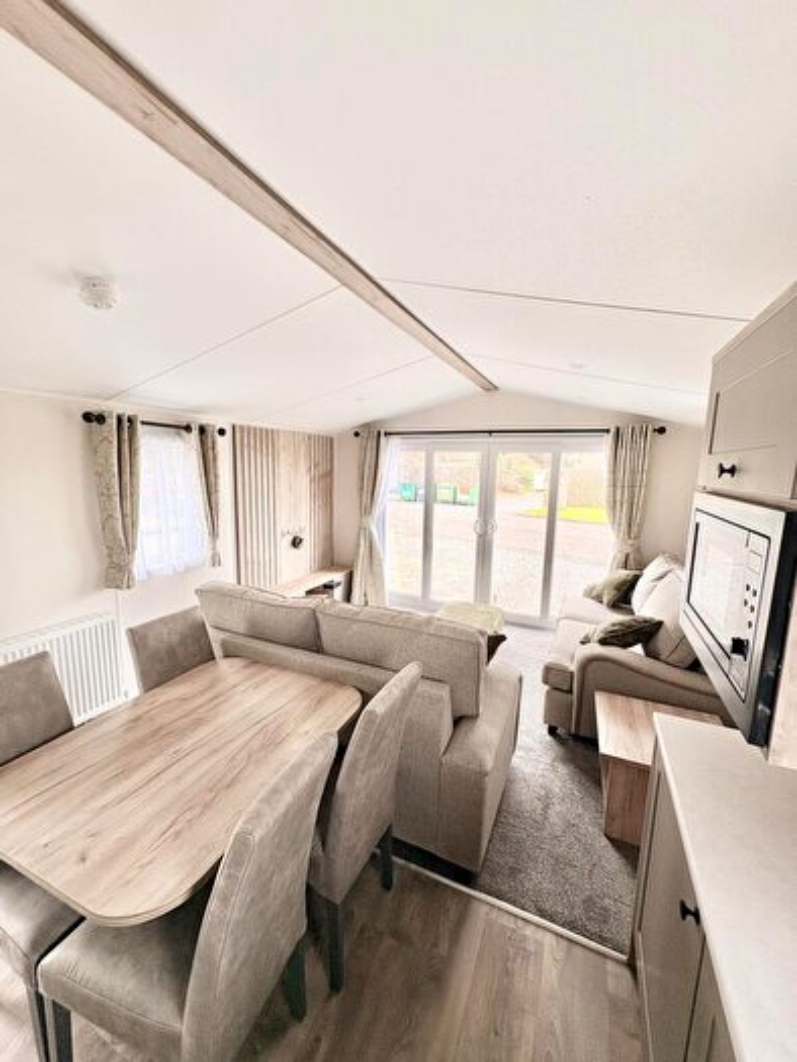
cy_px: 531
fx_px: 430
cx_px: 398
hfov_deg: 85.7
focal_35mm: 14
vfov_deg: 102.1
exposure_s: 1/99
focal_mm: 2.22
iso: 64
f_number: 2.2
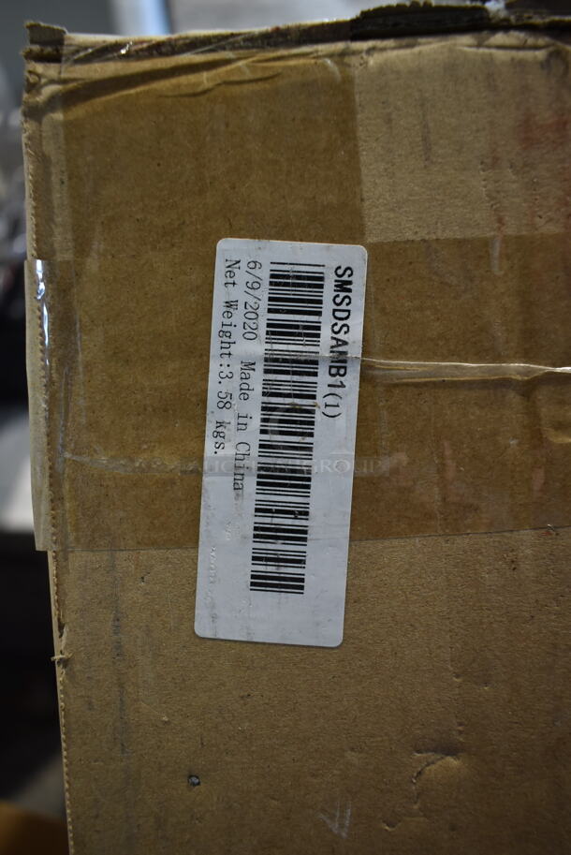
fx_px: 641
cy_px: 428
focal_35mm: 27
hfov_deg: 48.0
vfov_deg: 67.3
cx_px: 286
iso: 450
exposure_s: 1/30
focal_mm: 18
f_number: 3.5
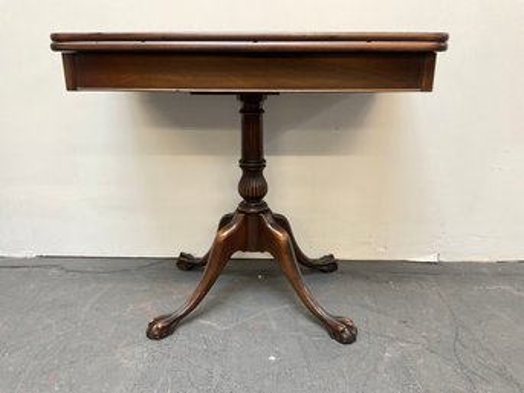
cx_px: 262
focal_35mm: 29
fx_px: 439
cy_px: 196
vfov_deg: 48.2
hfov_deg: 61.7
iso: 125
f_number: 1.8
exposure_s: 1/60
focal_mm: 3
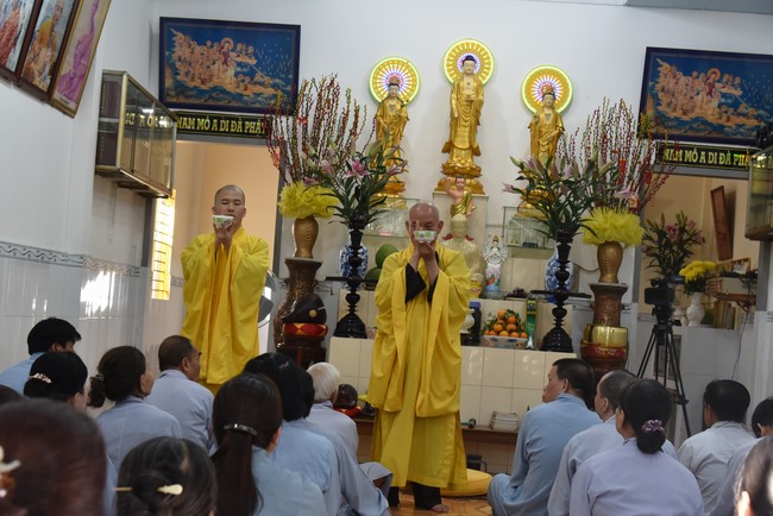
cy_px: 258
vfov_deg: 24.6
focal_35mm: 55
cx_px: 386
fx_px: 1181
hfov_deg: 36.2
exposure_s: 1/160
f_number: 6.3
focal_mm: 55
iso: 1600
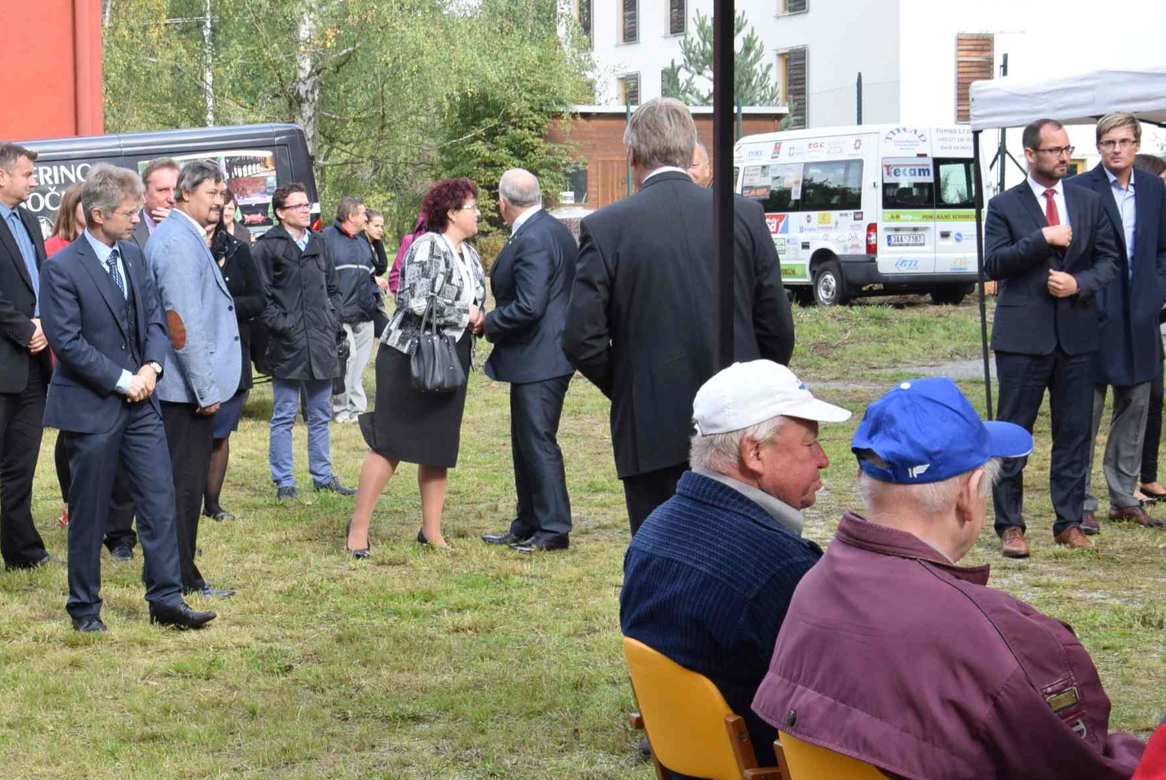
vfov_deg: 16.7
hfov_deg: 24.7
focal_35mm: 82
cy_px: 379
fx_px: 2658
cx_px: 430
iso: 400
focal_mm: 32
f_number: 9
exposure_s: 1/100
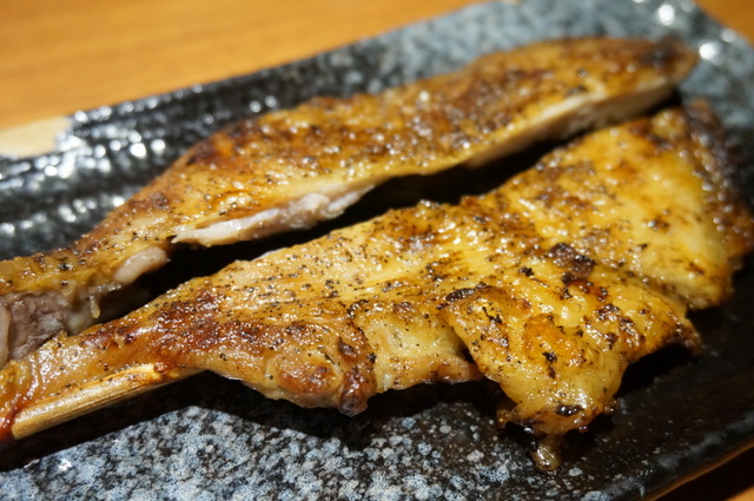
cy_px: 250
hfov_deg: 49.6
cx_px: 377
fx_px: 816
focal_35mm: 39
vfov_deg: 34.1
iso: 2000
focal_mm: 26
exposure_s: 1/60
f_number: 4.5
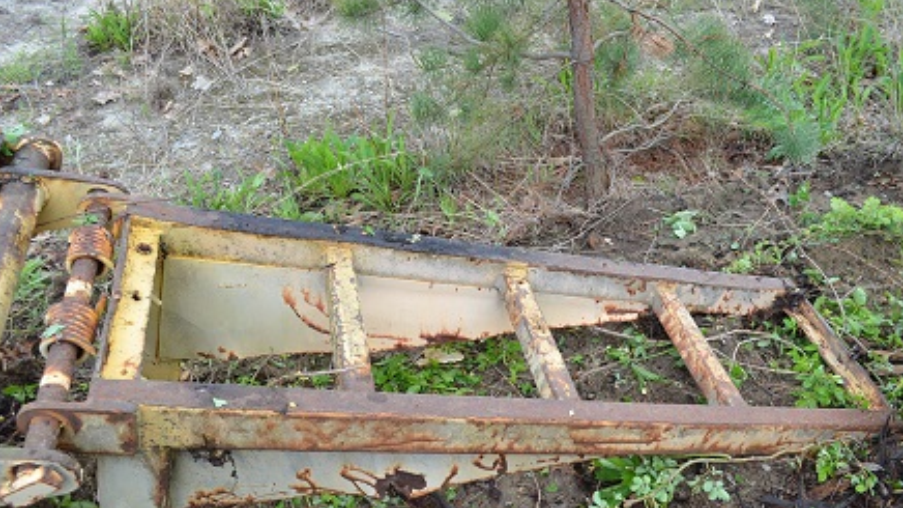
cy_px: 305
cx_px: 445
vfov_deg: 40.0
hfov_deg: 66.1
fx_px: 694
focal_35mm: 29
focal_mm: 18
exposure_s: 1/160
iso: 200
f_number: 6.3
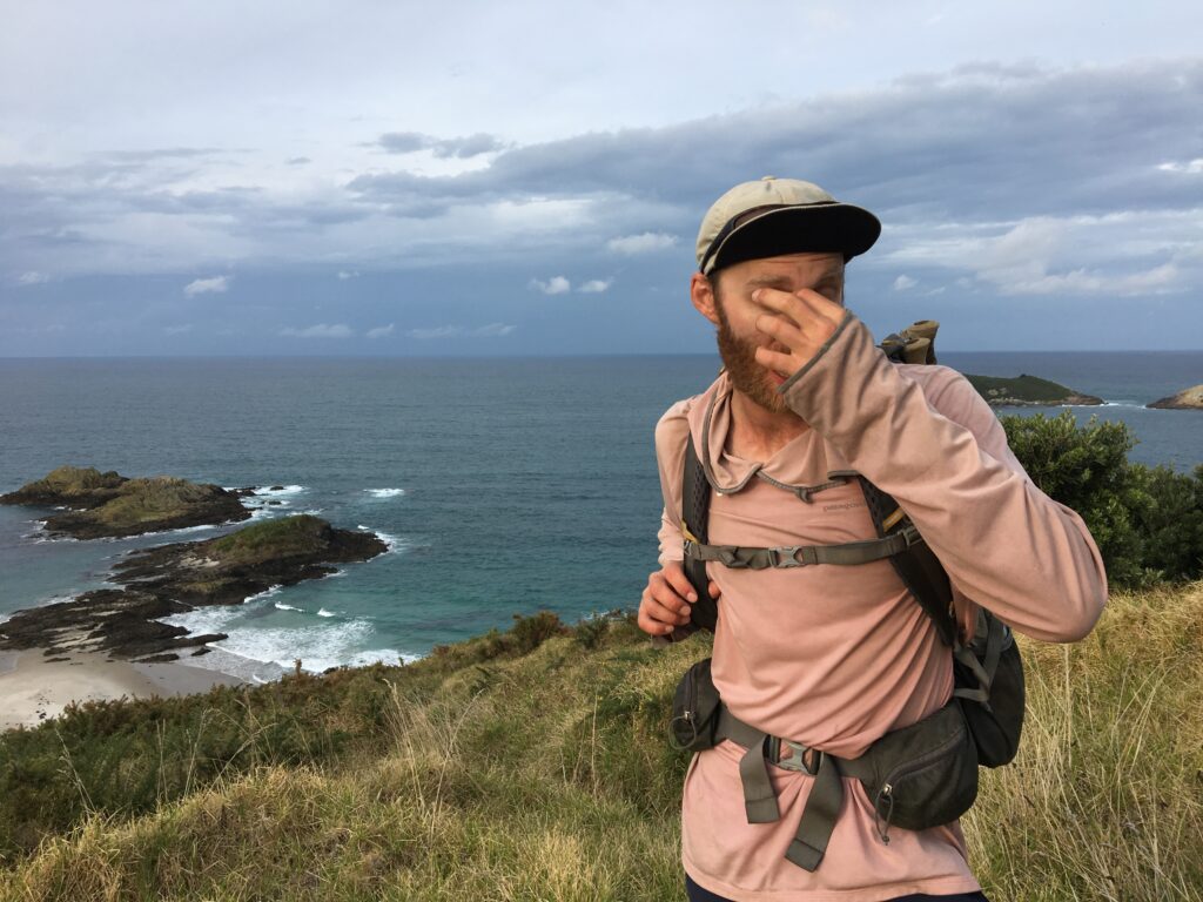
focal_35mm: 29
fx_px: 1008
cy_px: 451
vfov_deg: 48.2
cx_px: 602
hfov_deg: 61.7
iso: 25
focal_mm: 4.15
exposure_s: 1/420
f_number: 2.2
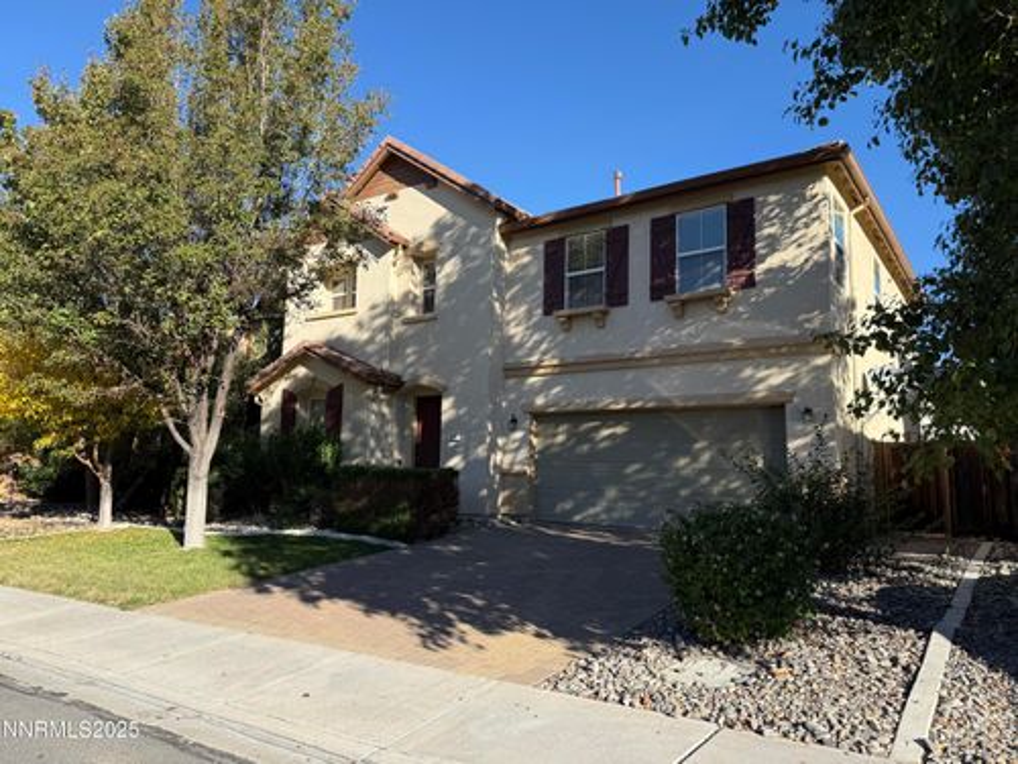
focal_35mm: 24
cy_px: 382
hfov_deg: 71.6
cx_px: 509
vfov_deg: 56.8
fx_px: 706
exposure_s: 1/2110
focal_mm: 6.76
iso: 80
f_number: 1.78
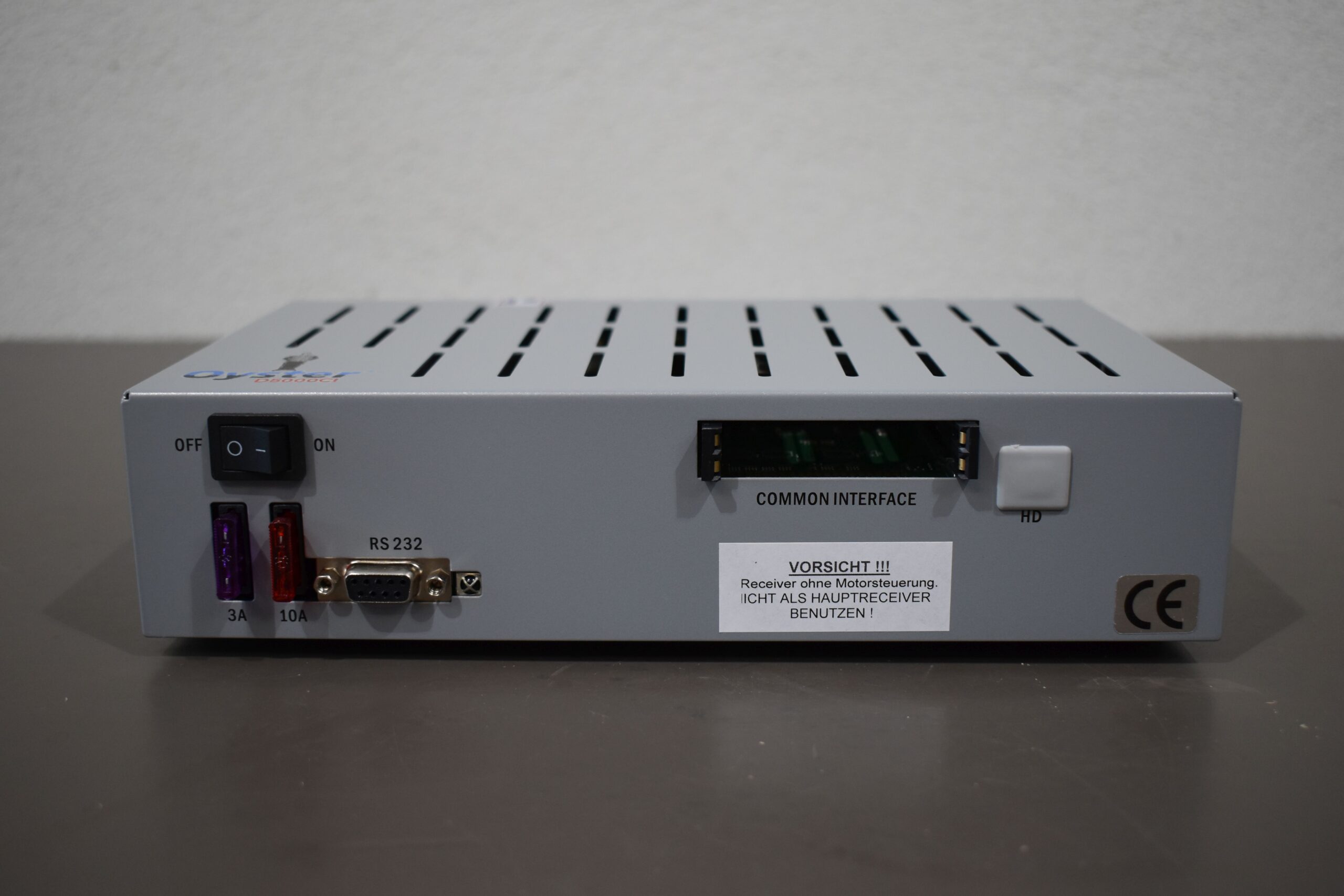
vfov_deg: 33.0
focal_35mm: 40
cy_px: 448
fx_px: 1512
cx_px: 672
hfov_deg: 47.9
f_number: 4
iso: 640
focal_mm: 27
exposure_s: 1/250
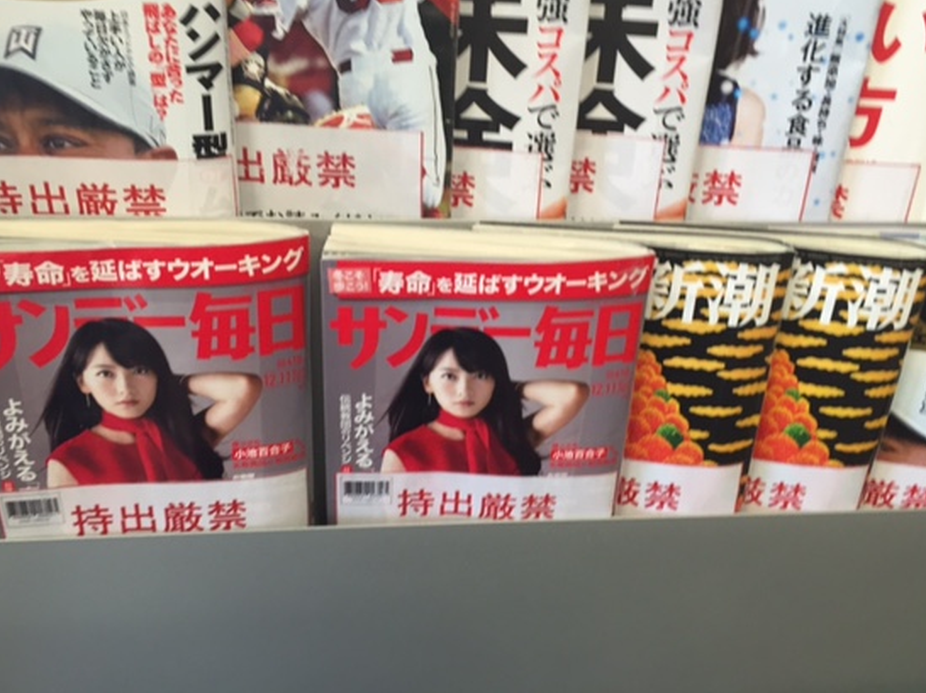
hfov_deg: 54.0
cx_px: 460
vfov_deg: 41.6
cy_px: 288
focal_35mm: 34
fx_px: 909
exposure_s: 1/30
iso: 80
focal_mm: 4.15
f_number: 2.2
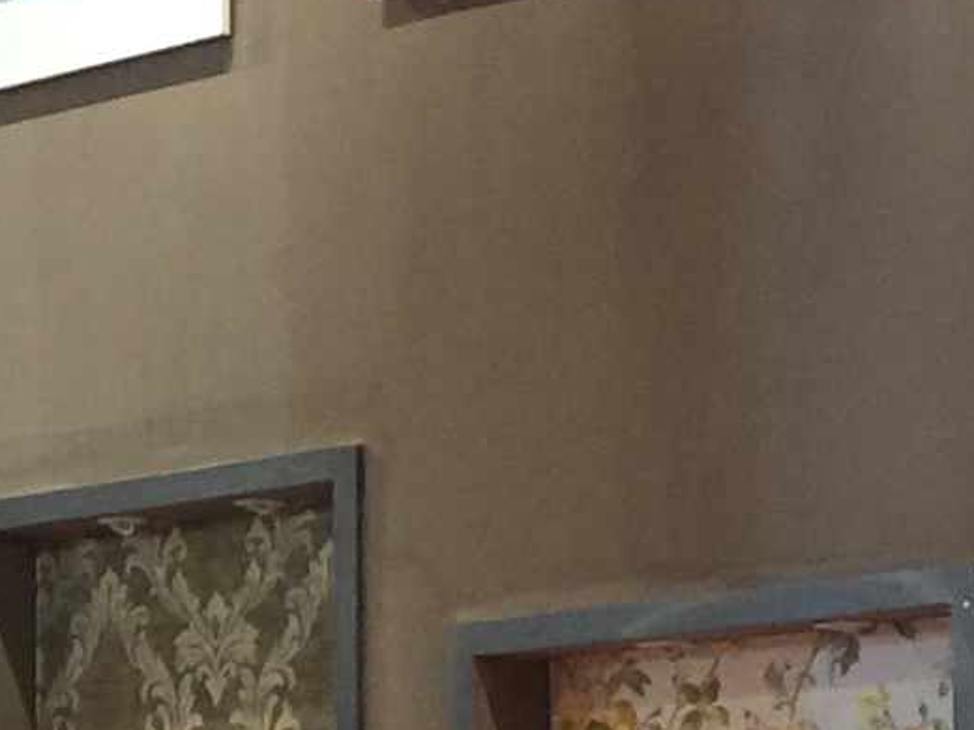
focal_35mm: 182
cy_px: 588
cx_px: -457
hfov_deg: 10.5
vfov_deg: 8.1
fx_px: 5121
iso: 64
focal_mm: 4.15
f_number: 2.2
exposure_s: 1/15
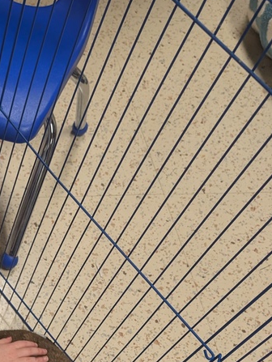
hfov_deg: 24.9
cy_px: 338
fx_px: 575
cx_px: -21
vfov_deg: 32.8
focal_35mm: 55
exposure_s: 1/120
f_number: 1.68
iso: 241
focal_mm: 6.9
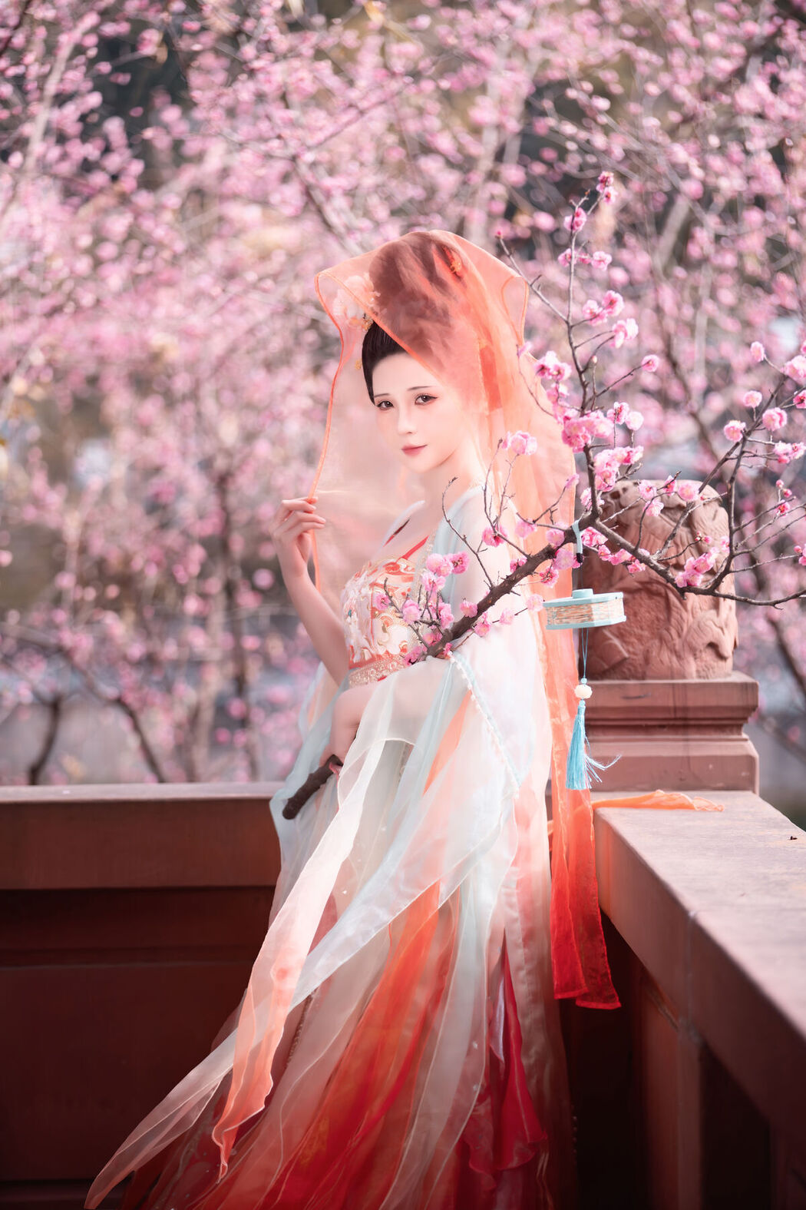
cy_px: 605
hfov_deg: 8.9
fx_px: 5205
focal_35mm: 155
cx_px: 403
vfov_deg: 13.2
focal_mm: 155
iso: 800
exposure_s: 1/4000
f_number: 2.8
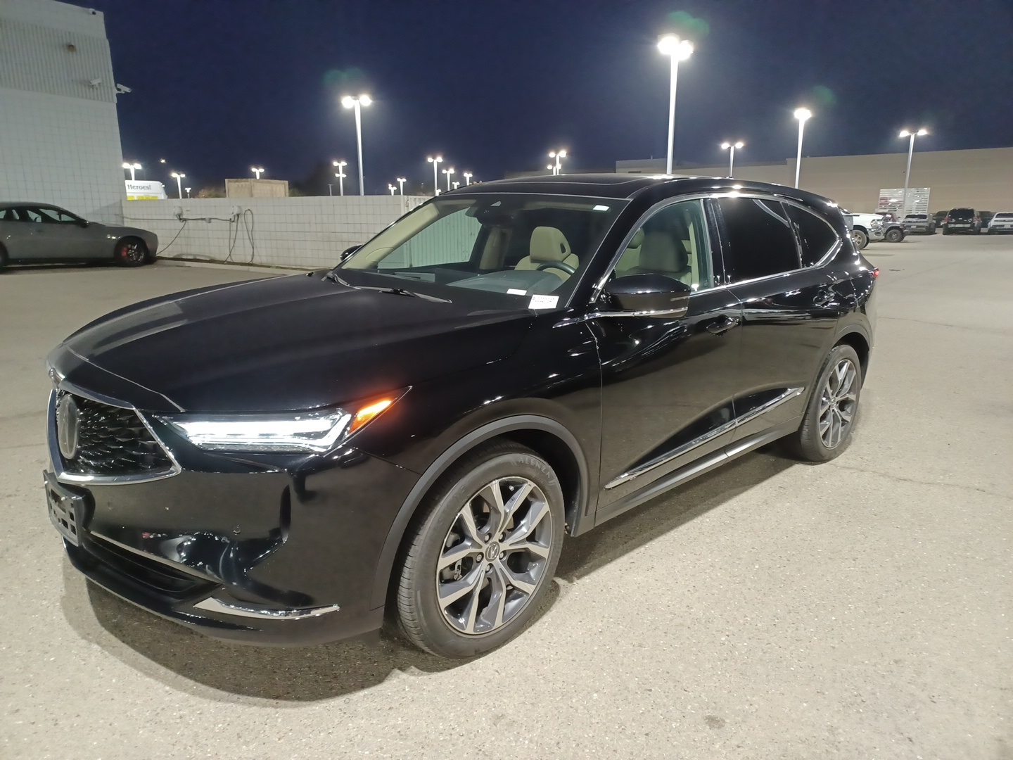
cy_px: 380
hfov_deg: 69.4
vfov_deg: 54.9
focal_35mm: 25
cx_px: 506
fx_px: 732
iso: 705
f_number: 1.8
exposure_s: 1/25
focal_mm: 4.6
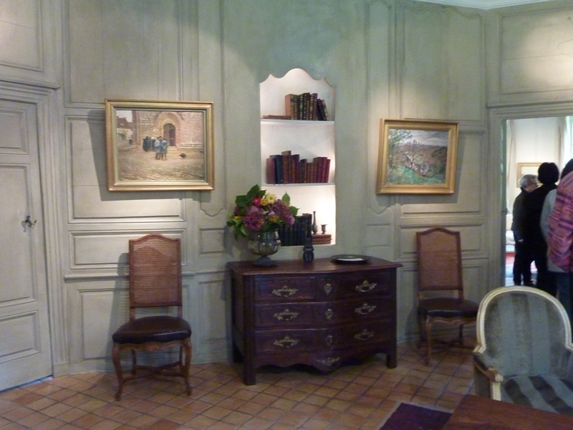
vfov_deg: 48.2
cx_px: 286
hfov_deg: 61.7
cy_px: 215
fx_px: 480
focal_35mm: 29
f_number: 3.4
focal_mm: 4.7
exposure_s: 1/15
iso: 800
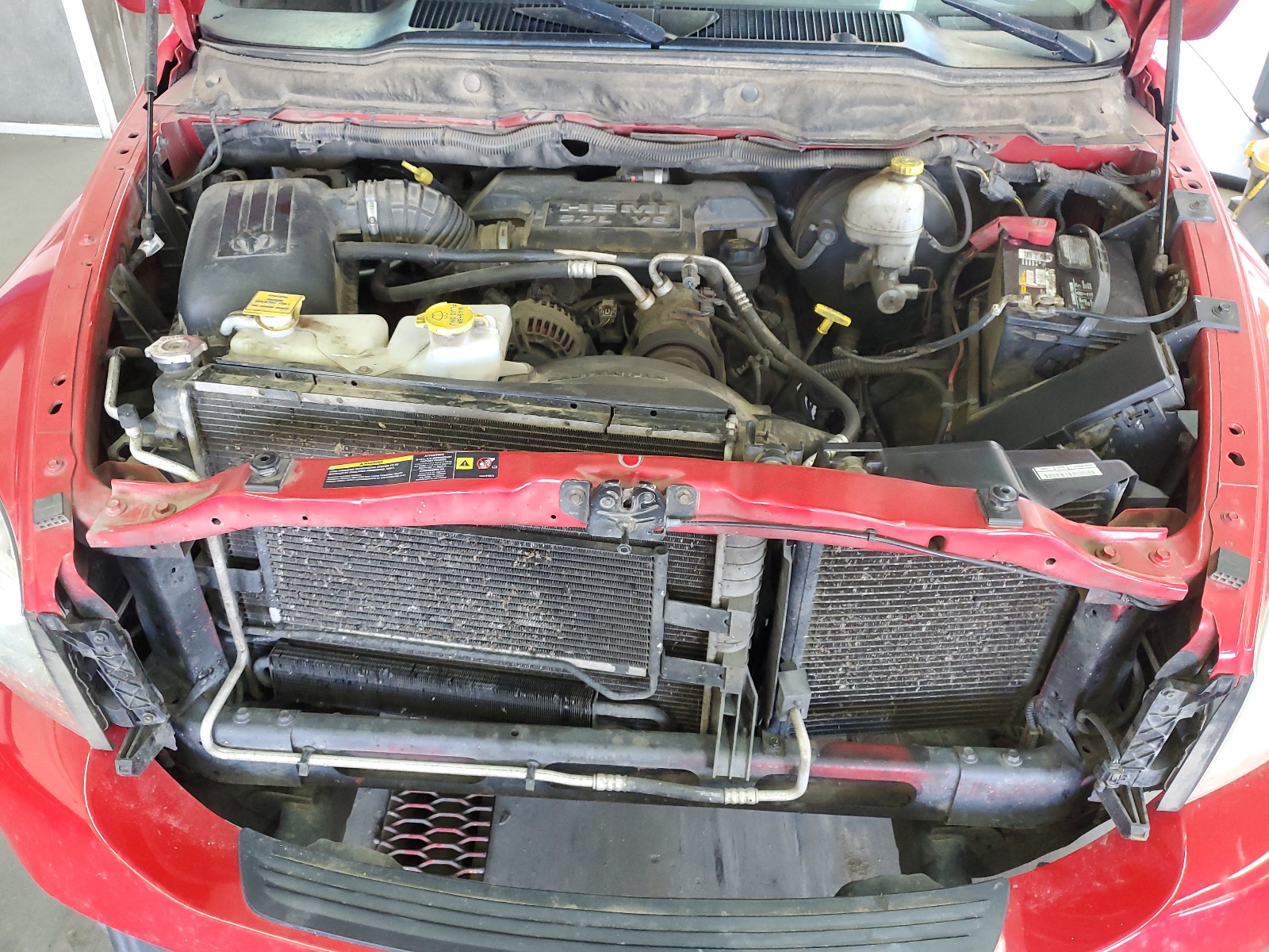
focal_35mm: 26
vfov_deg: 53.1
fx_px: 953
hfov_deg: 67.3
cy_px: 476
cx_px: 634
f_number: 1.5
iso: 200
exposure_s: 1/60.2
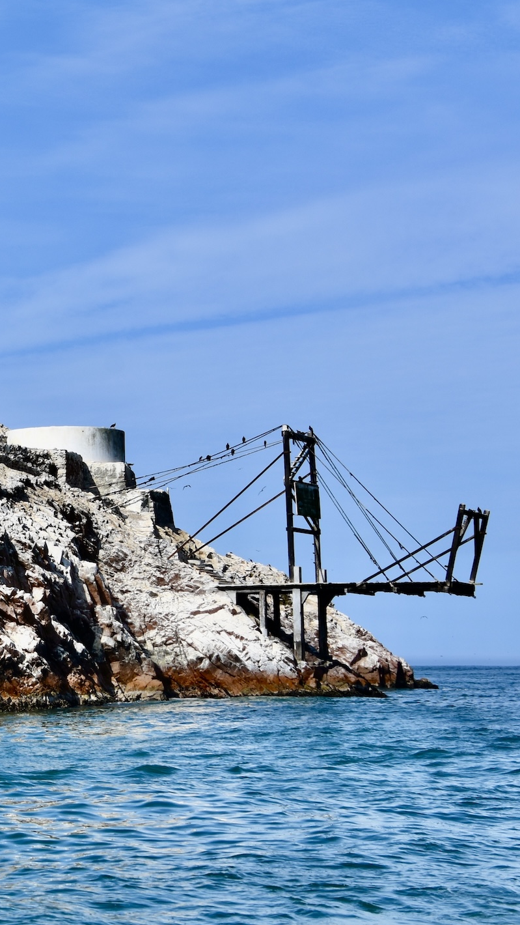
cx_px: -93
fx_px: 2083
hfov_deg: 13.8
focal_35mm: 85
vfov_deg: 25.0
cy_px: 412
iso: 140
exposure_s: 1/500
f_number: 8
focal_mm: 32
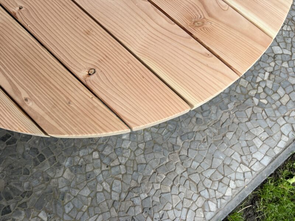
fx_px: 222
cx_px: 148
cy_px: 110
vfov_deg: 53.1
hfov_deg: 67.3
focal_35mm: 26
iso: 40
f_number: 1.5
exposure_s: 1/260
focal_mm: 5.7
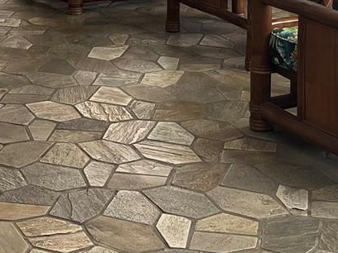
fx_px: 996
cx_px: 143
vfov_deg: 13.8
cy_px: -96
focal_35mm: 102
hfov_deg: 19.2
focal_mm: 5.1
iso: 80
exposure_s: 1/60
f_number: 1.6
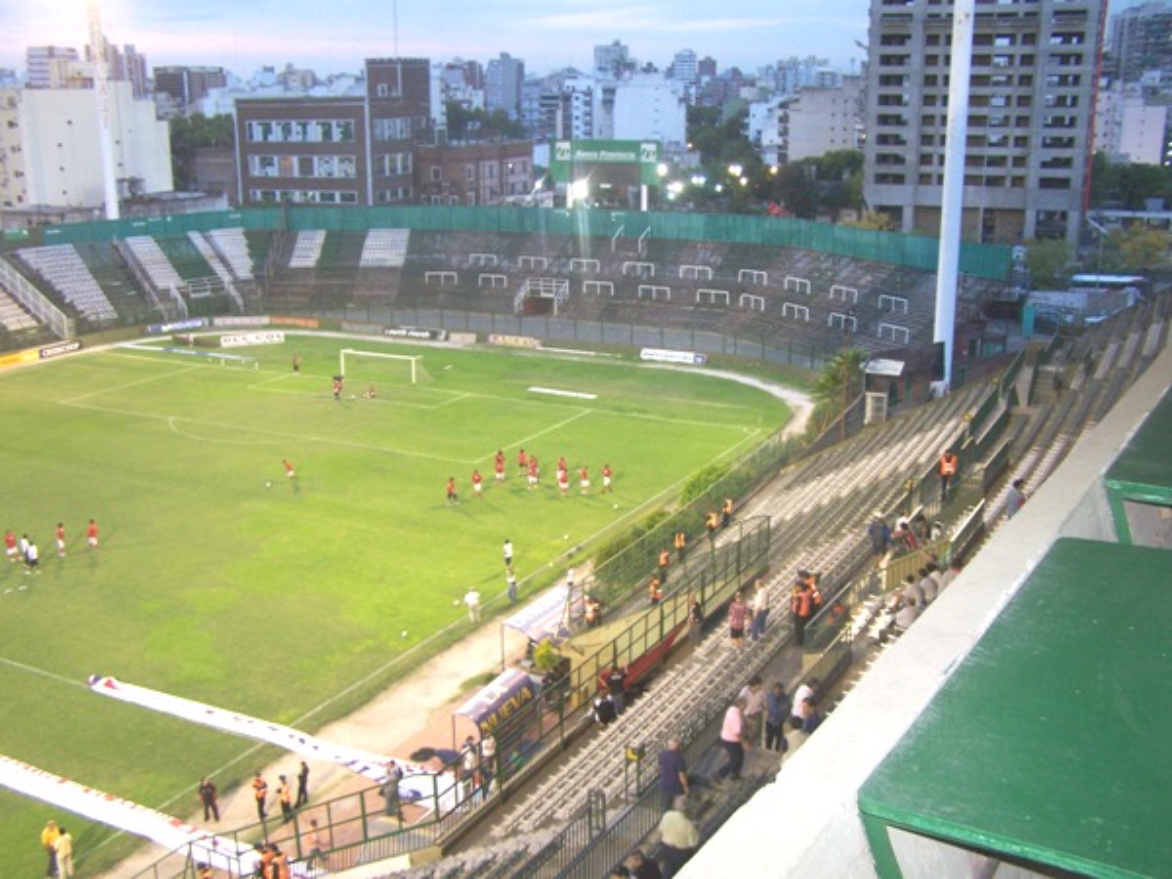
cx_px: 586
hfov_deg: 49.0
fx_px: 1287
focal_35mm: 38
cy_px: 440
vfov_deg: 37.7
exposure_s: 1/20
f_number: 2.8
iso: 160
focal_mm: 6.3
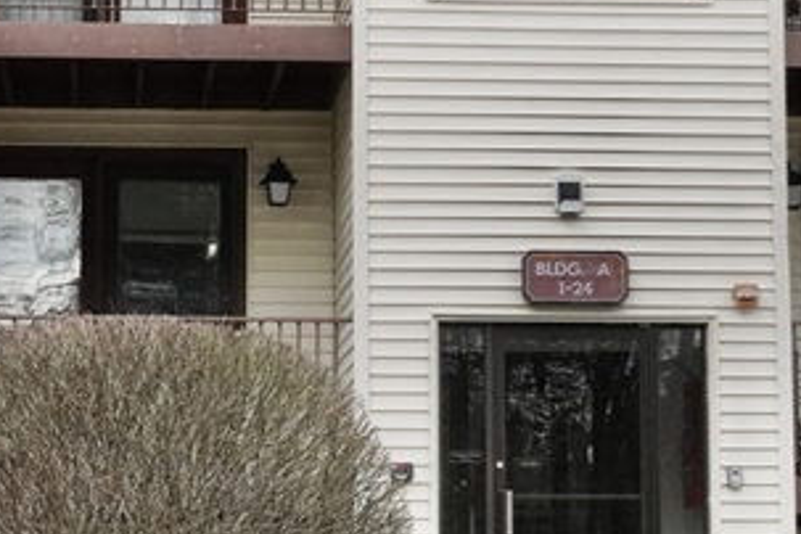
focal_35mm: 142
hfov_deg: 14.4
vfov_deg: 9.6
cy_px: 147
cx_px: 344
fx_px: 3159
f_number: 8
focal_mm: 28
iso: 800
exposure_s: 1/1000
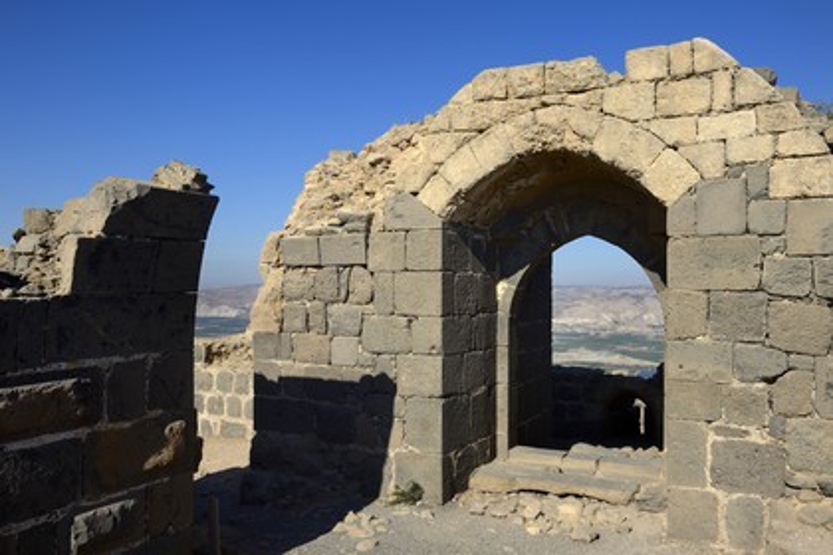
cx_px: 416
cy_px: 278
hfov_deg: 60.3
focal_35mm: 31
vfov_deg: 42.3
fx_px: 717
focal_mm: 31
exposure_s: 1/320
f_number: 13
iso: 200
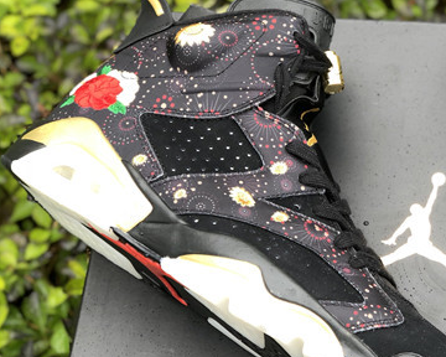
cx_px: 384
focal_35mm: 103
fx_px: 1360
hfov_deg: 18.4
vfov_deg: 14.9
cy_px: 157
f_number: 2.4
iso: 25
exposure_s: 1/100
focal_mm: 6
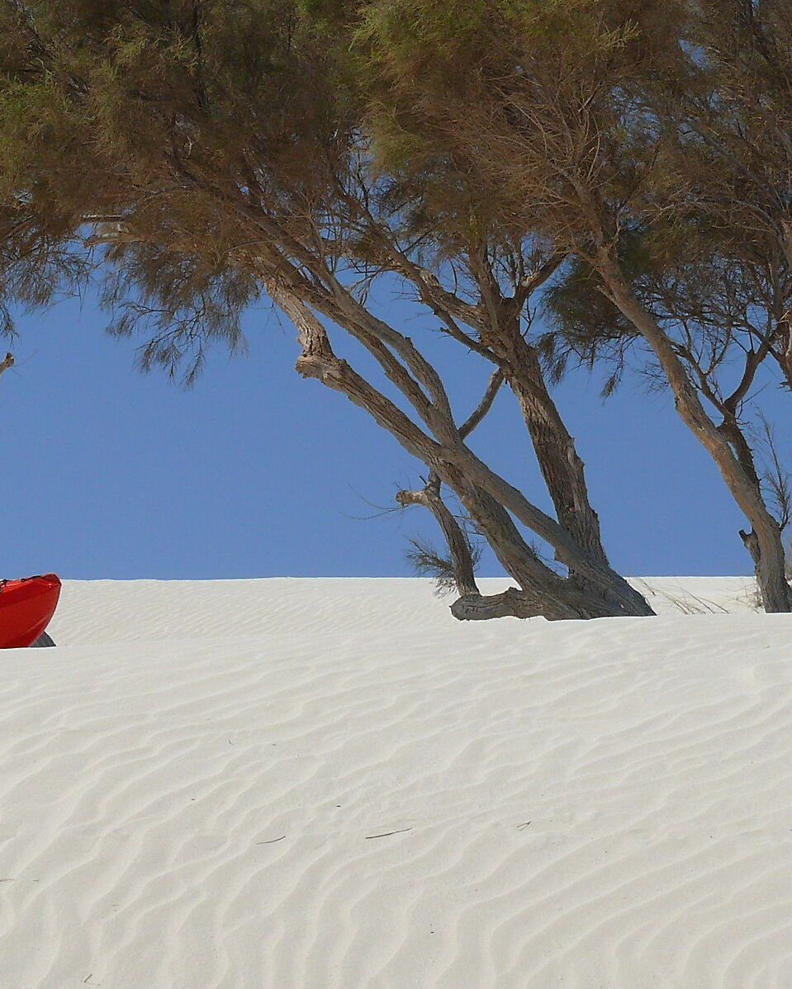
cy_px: 357
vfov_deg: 14.7
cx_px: 198
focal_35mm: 131
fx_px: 3837
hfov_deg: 11.8
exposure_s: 1/500
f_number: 9
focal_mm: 14.1
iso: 100
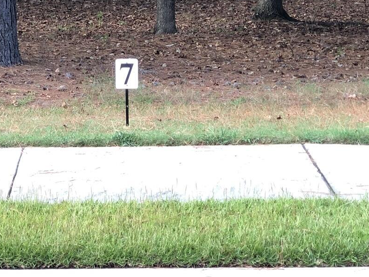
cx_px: 142
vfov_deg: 10.9
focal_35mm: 134
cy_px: -35
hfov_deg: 14.7
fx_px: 1428
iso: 32
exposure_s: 1/60
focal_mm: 6
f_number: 2.4
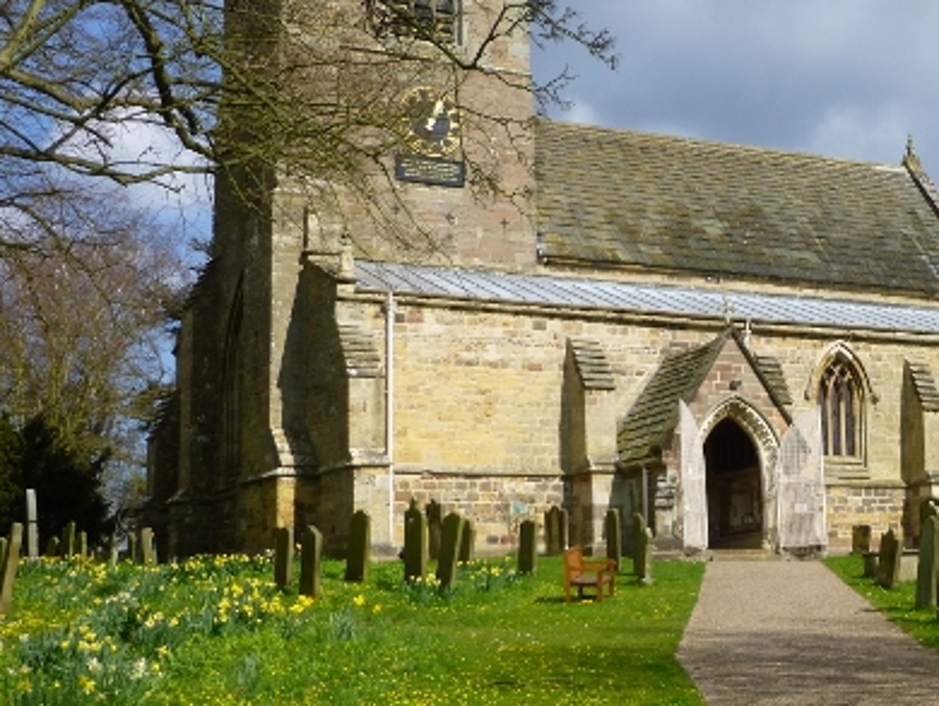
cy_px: 316
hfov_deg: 29.6
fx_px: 1737
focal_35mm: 64
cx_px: 737
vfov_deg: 22.9
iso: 100
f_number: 3.7
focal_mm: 6.9
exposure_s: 1/800
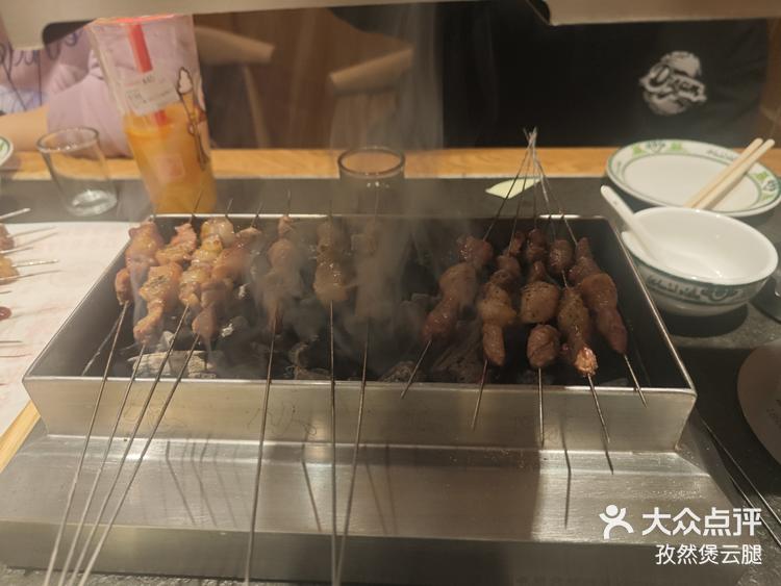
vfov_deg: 56.8
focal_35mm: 24
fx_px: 542
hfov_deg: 71.6
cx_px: 390
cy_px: 293
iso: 125
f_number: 1.6
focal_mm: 5.84
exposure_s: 1/50
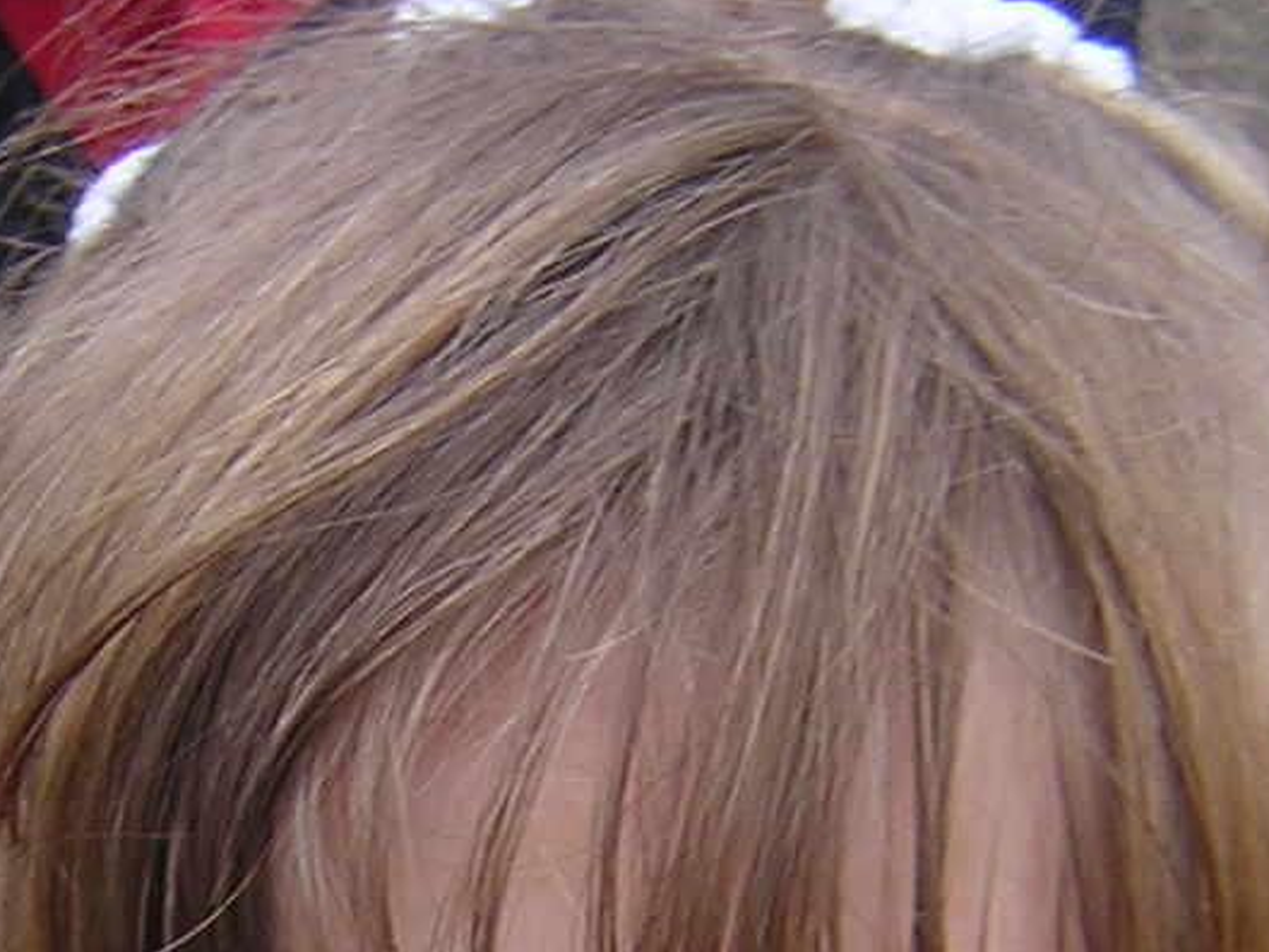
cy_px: 1243
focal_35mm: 109
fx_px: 3996
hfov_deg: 18.0
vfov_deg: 13.1
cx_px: 526
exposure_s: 1/37.9
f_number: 2.6
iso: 100
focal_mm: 4.7
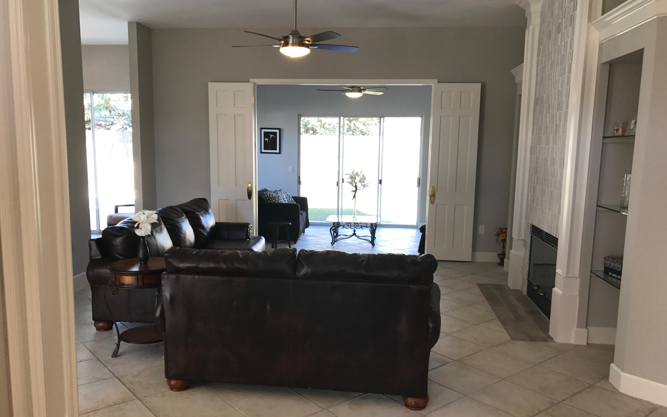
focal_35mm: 30
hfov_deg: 62.9
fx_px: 545
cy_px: 231
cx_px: 335
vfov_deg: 41.8
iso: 32
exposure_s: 1/60
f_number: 1.8
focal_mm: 3.99
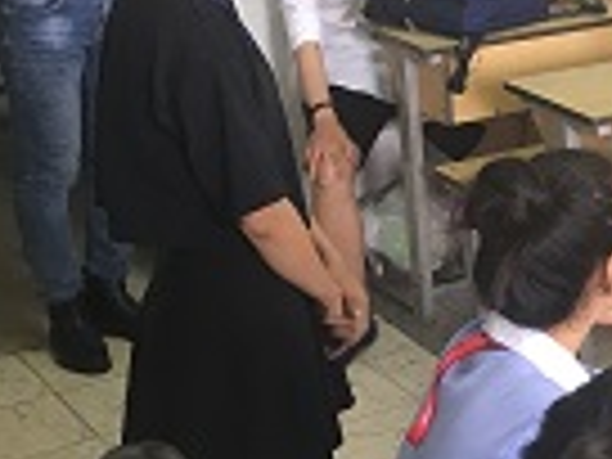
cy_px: -14
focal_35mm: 109
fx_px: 1927
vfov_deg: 13.4
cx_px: 999
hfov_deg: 16.0
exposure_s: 1/33
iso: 100
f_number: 2.2
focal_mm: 4.15
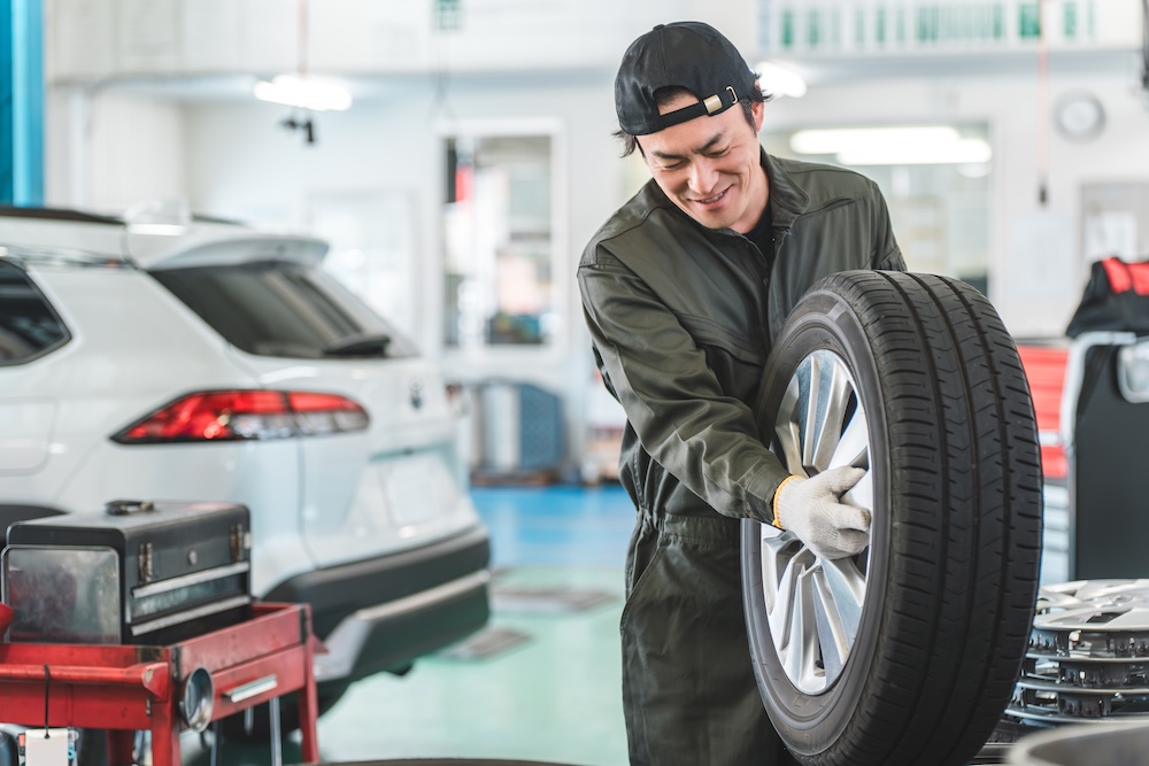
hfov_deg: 26.6
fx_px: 2426
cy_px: 383
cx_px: 574
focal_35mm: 76
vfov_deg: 18.0
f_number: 2.5
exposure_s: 1/200
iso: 640
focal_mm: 76
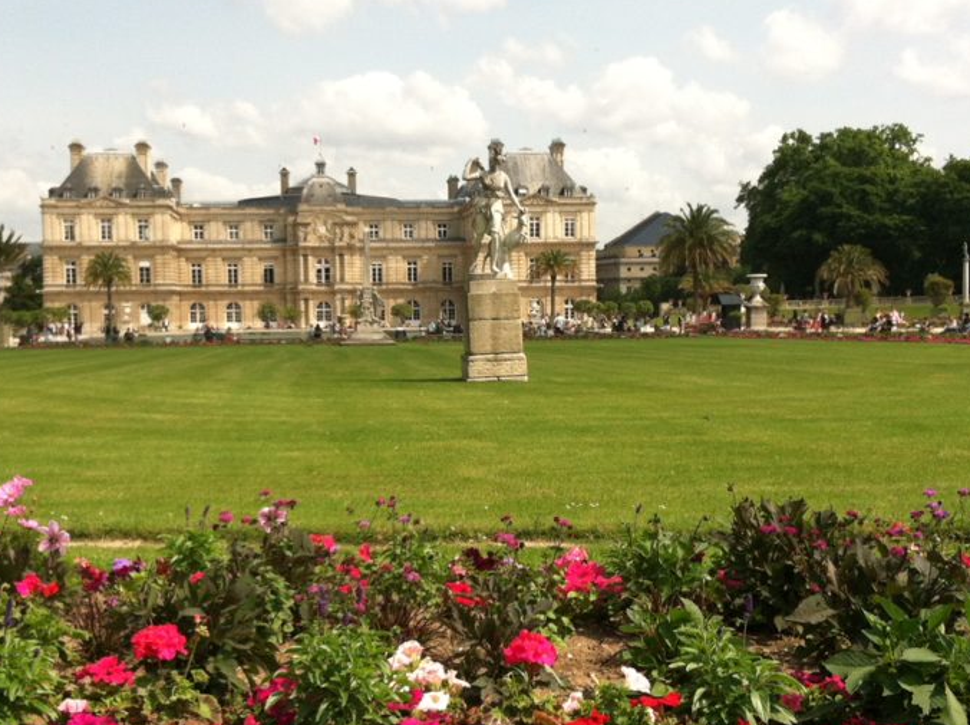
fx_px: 1483
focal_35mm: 53
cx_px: 416
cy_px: 417
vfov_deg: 27.4
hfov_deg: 36.2
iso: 80
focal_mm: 3.85
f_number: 2.8
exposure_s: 1/1364
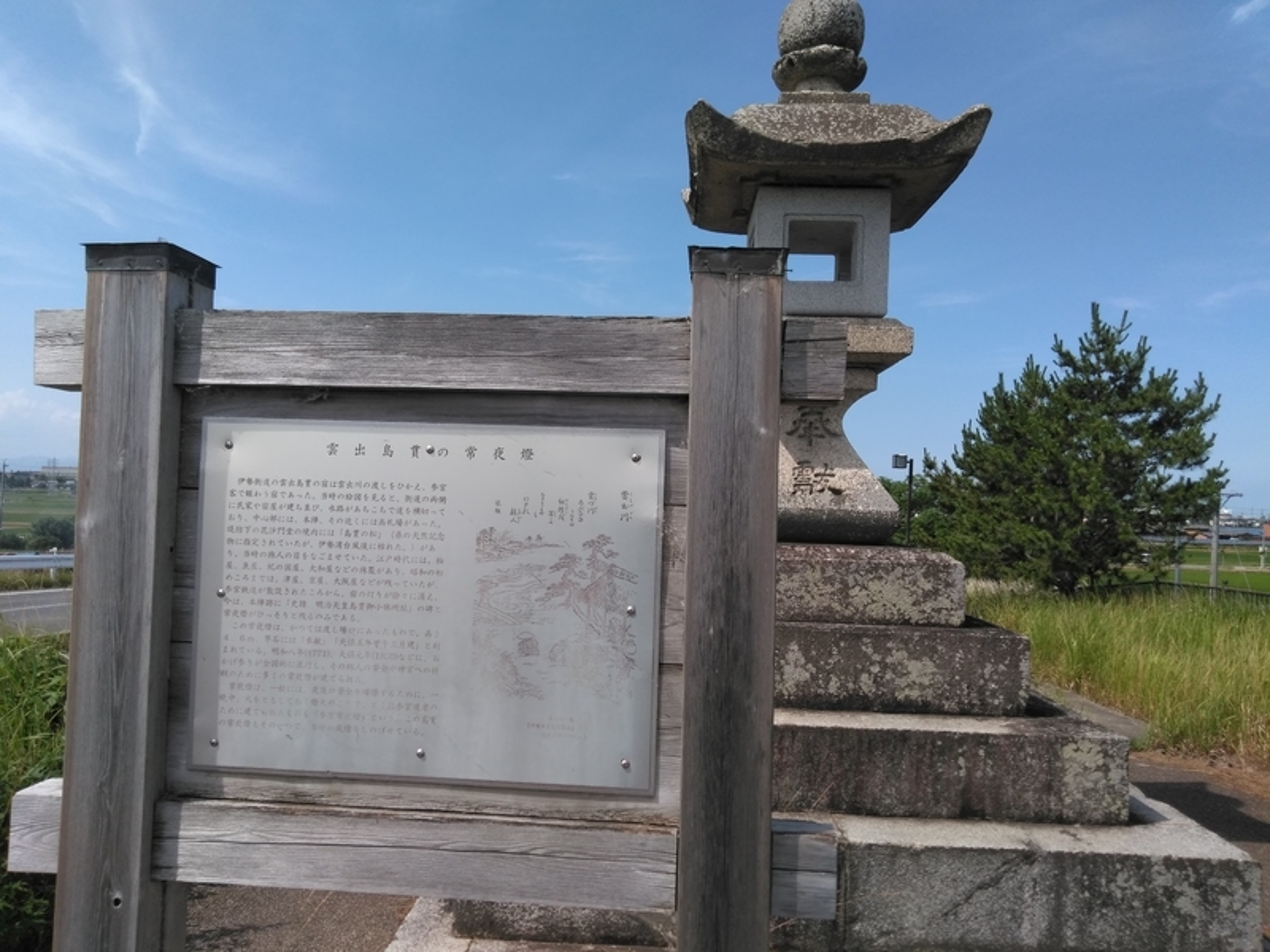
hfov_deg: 67.3
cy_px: 476
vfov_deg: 53.1
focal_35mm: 26
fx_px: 954
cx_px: 635
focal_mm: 3.46
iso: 38
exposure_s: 1/1103
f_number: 2.2
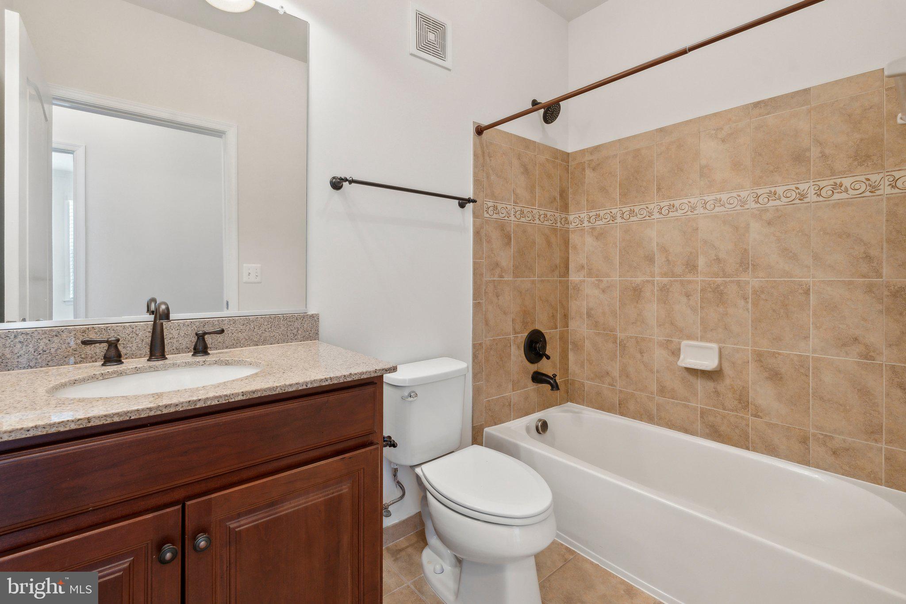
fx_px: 403
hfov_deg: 96.7
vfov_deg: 73.7
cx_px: 453
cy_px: 302
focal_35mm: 16
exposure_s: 1/6
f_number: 8
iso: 400
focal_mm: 16
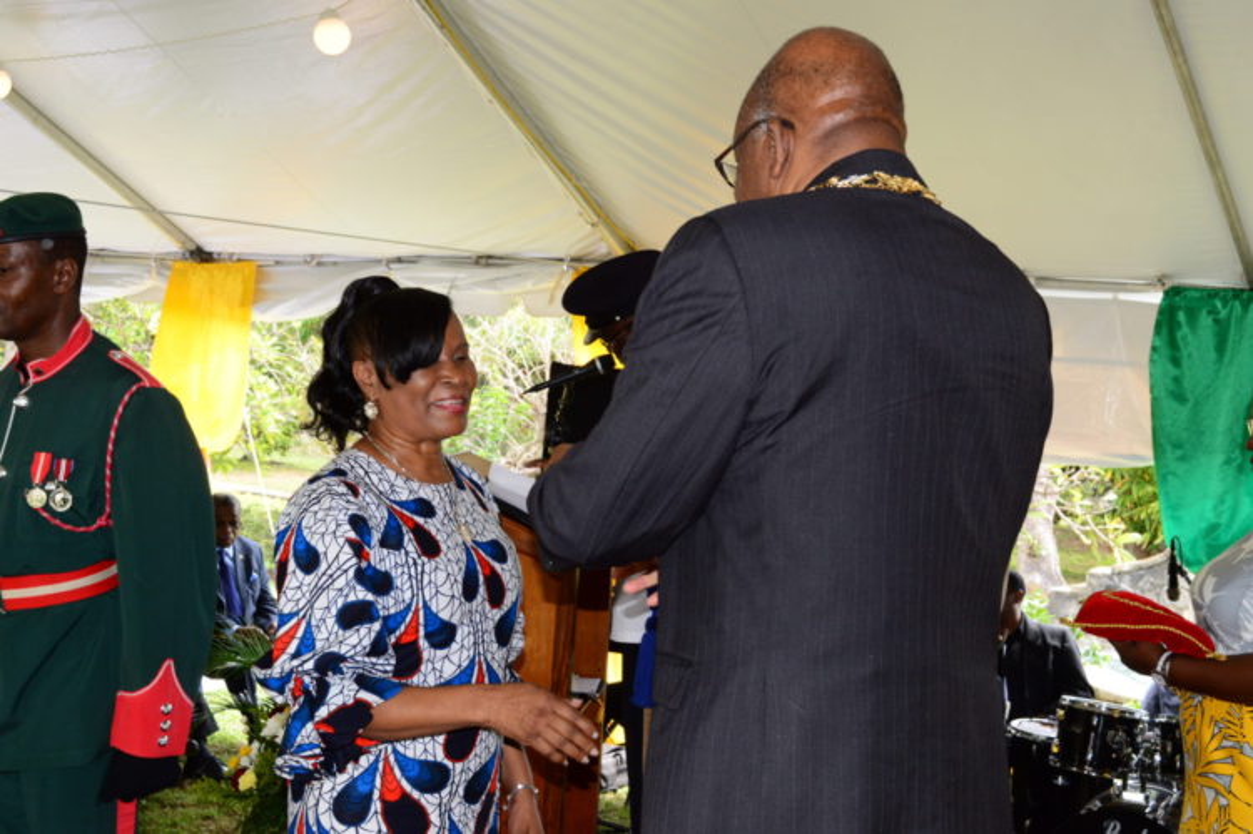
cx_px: 626
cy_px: 417
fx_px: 1617
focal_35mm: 46
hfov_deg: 42.3
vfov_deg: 28.9
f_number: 10
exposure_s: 1/100
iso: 400
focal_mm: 31
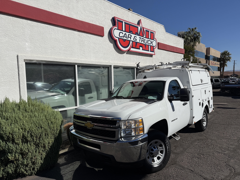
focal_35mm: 24
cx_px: 120
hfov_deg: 71.6
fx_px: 166
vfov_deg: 56.8
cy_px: 90
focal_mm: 6.76
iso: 80
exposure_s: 1/14286
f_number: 1.78
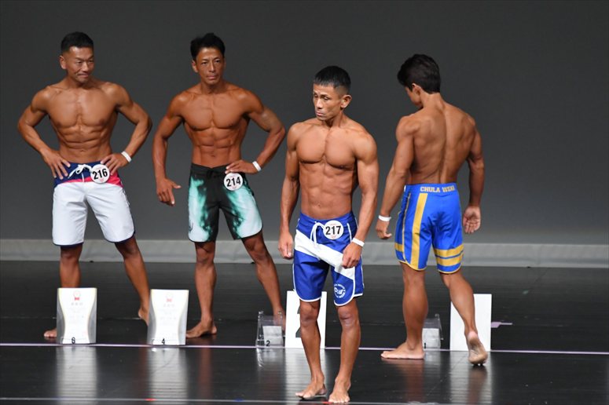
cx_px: 304
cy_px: 202
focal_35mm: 375
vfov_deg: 3.7
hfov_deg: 5.5
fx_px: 6341
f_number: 5.6
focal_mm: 250
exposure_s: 1/400
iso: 4000
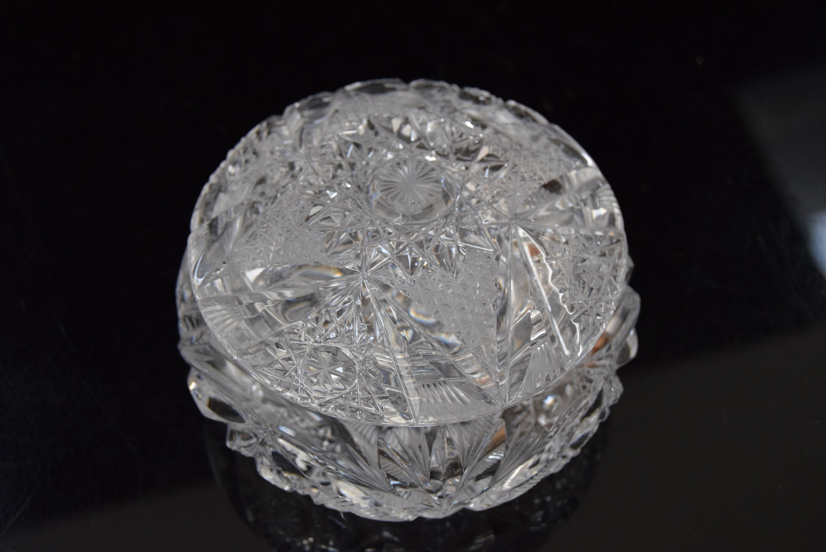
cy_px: 276
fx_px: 1102
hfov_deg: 41.1
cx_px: 413
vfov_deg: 28.1
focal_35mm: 48
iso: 1600
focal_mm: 32
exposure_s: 1/125
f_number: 5.6
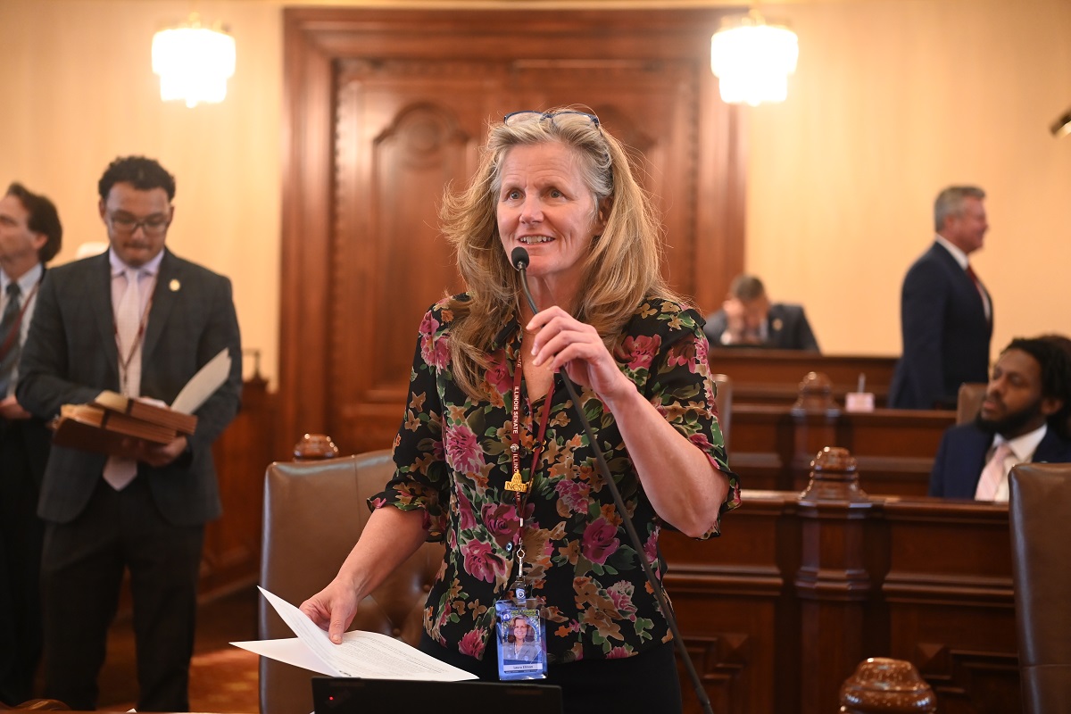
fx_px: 2082
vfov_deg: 19.5
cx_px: 536
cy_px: 357
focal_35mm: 70
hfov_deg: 28.8
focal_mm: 70
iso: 3200
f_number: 2.8
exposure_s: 1/200
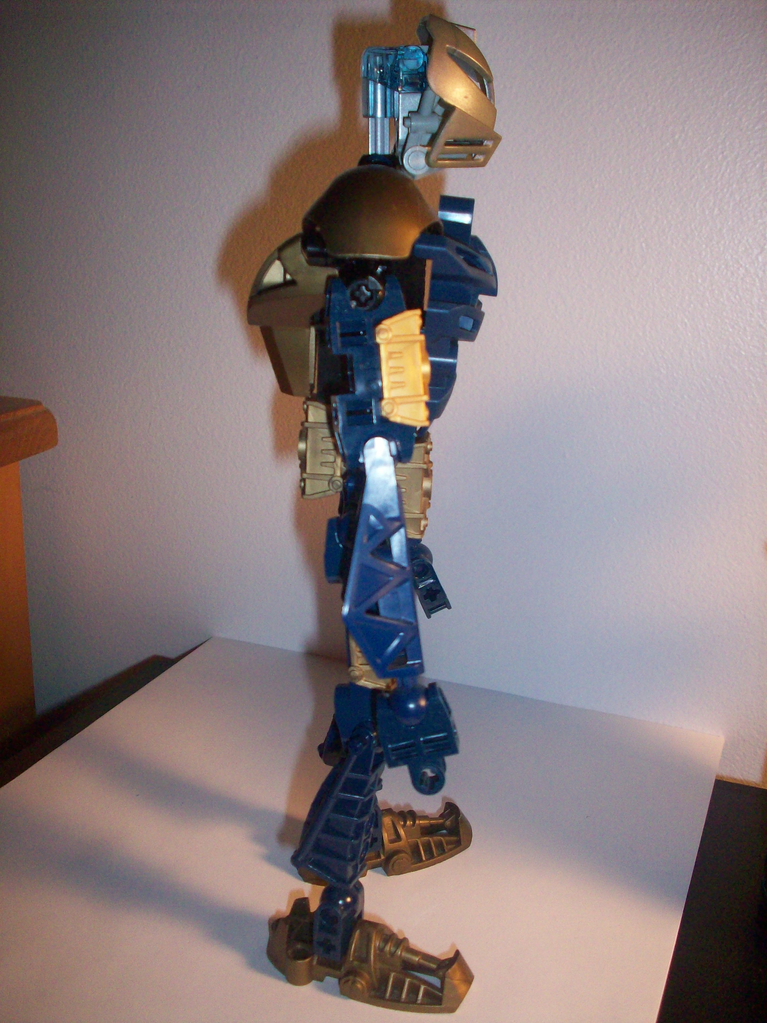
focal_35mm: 37
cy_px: 512
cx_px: 384
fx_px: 1093
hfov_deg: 38.7
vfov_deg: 50.1
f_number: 2.8
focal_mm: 6.2
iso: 160
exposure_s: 1/64
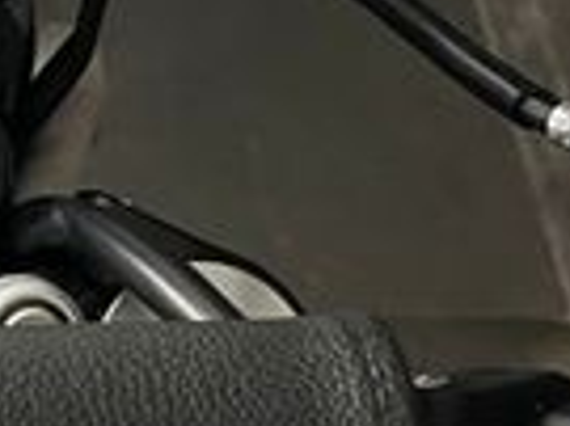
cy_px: -17
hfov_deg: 15.0
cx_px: -241
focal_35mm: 123
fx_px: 2024
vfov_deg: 11.9
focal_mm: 4.2
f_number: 1.6
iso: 640
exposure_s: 1/33
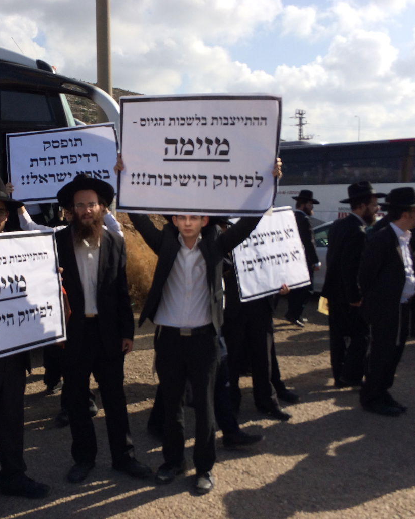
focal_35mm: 40
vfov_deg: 45.8
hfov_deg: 36.3
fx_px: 614
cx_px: 97
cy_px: 256
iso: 40
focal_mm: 4.12
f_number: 2.2
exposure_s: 1/2740
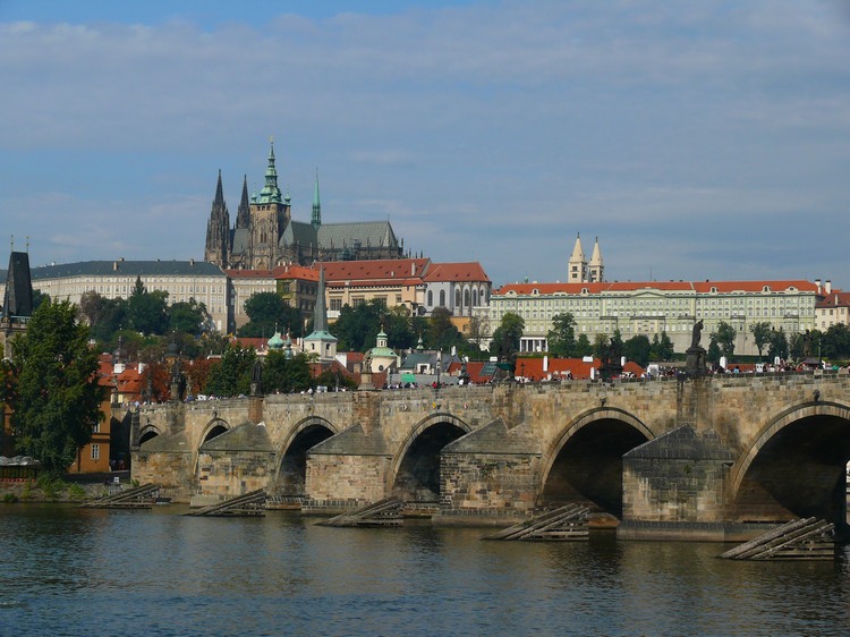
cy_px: 318
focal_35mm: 87
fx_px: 2136
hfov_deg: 22.5
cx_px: 425
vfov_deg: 17.0
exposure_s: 1/320
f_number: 5.6
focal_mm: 18.4
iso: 100
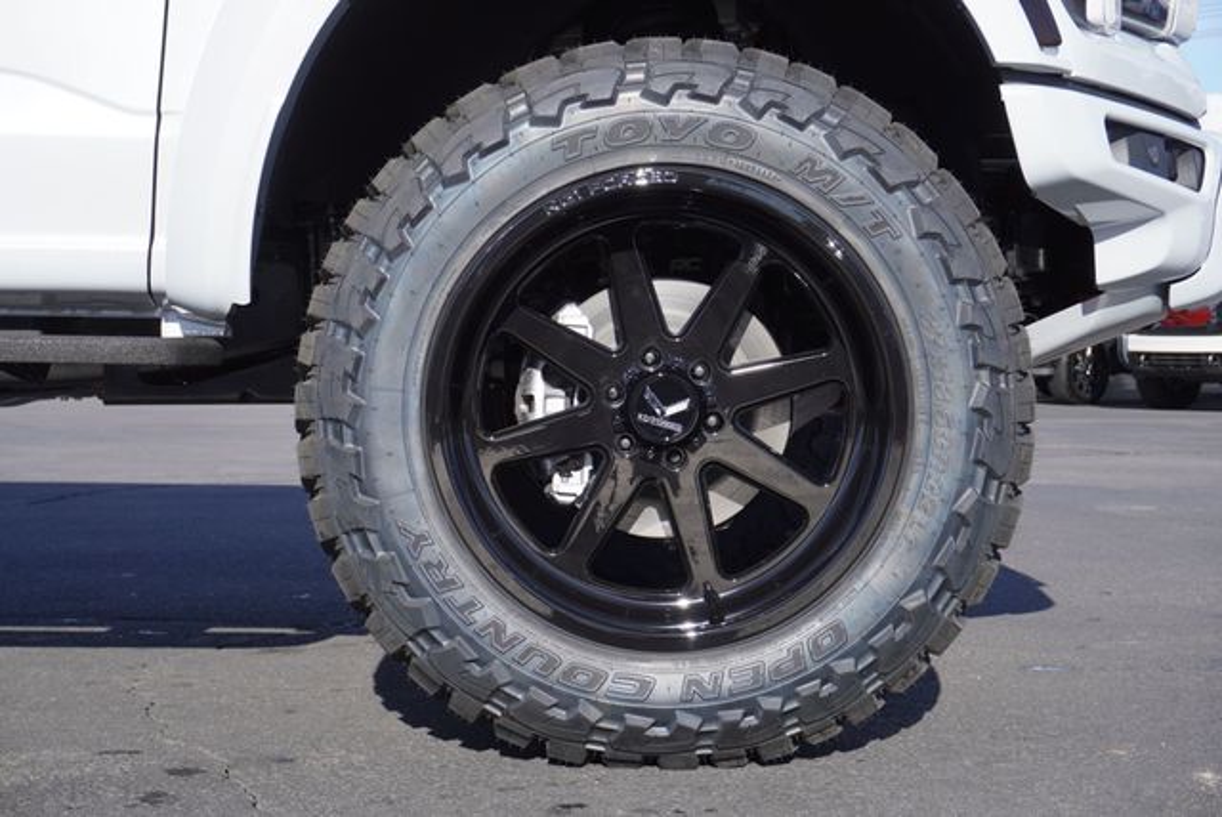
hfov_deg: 33.4
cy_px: 408
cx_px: 611
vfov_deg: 22.7
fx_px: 2038
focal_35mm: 60
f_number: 8
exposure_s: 1/160
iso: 100
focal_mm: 40
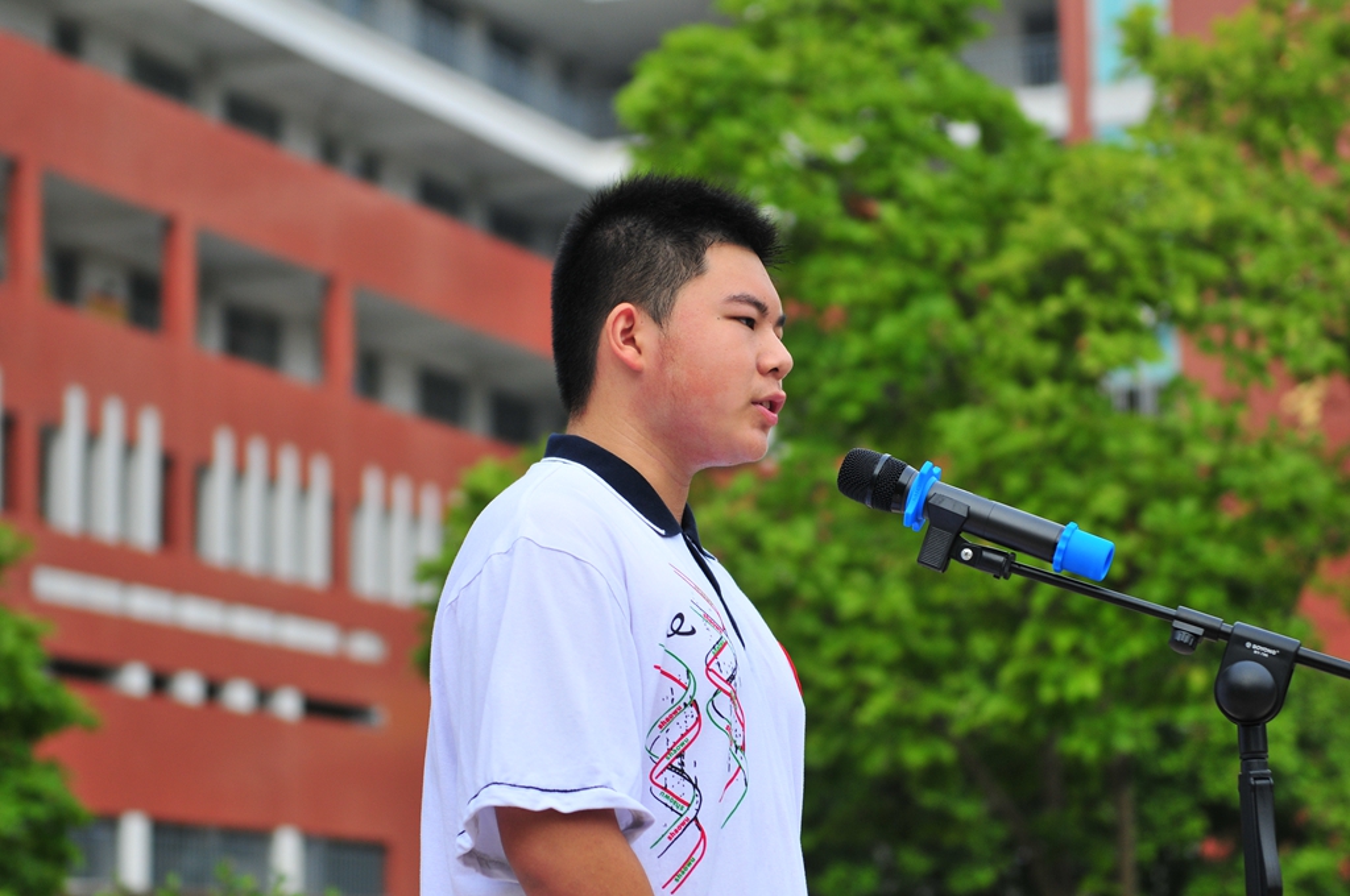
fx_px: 3932
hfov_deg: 19.5
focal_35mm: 105
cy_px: 448
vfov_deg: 13.0
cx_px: 675
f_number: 2.8
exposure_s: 1/800
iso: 200
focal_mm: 70
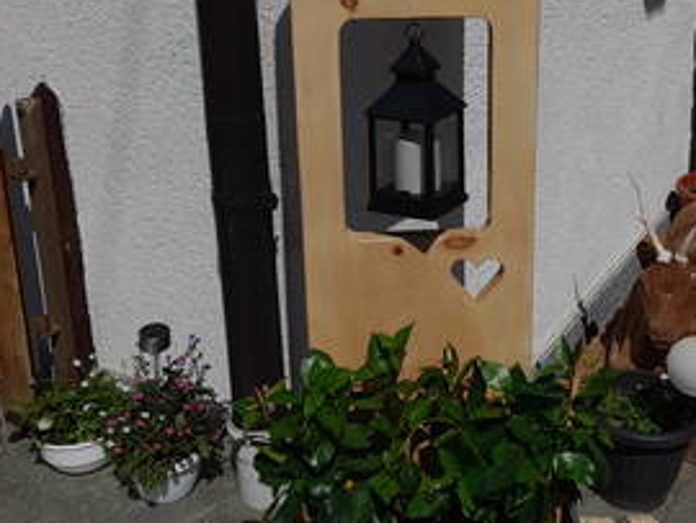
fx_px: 745
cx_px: 441
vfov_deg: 38.4
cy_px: 185
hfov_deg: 49.5
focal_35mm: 37
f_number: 2
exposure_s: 1/3460
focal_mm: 4.6
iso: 20
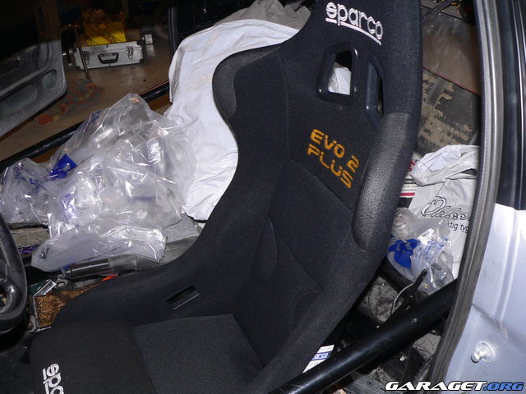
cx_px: 263
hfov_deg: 51.4
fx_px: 547
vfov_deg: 39.7
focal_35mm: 36
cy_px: 197
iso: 100
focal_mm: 6
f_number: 2.8
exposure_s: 1/60
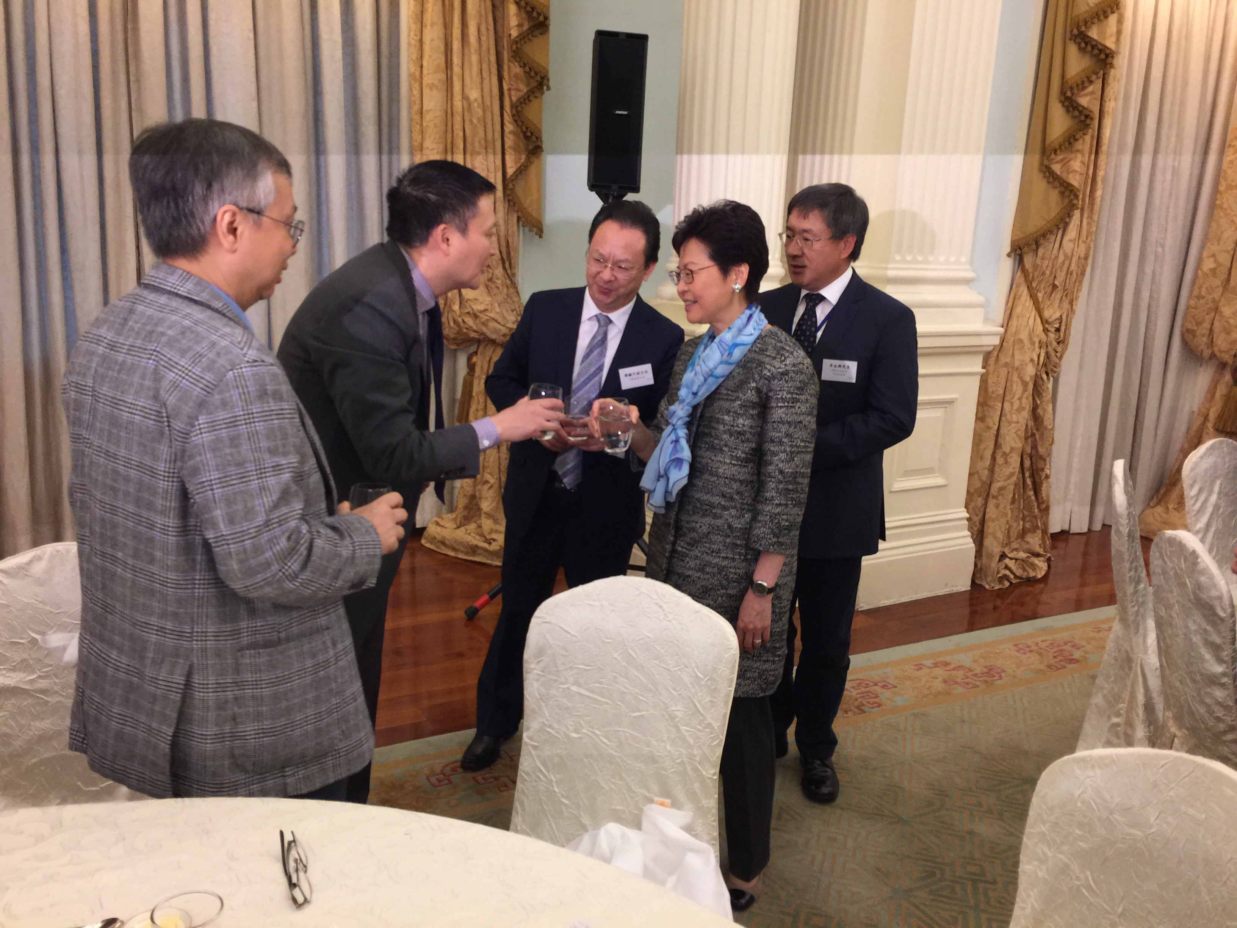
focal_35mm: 29
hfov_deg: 61.7
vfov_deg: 48.2
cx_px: 618
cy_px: 464
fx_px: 1036
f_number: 2.2
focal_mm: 4.15
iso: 50
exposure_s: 1/17
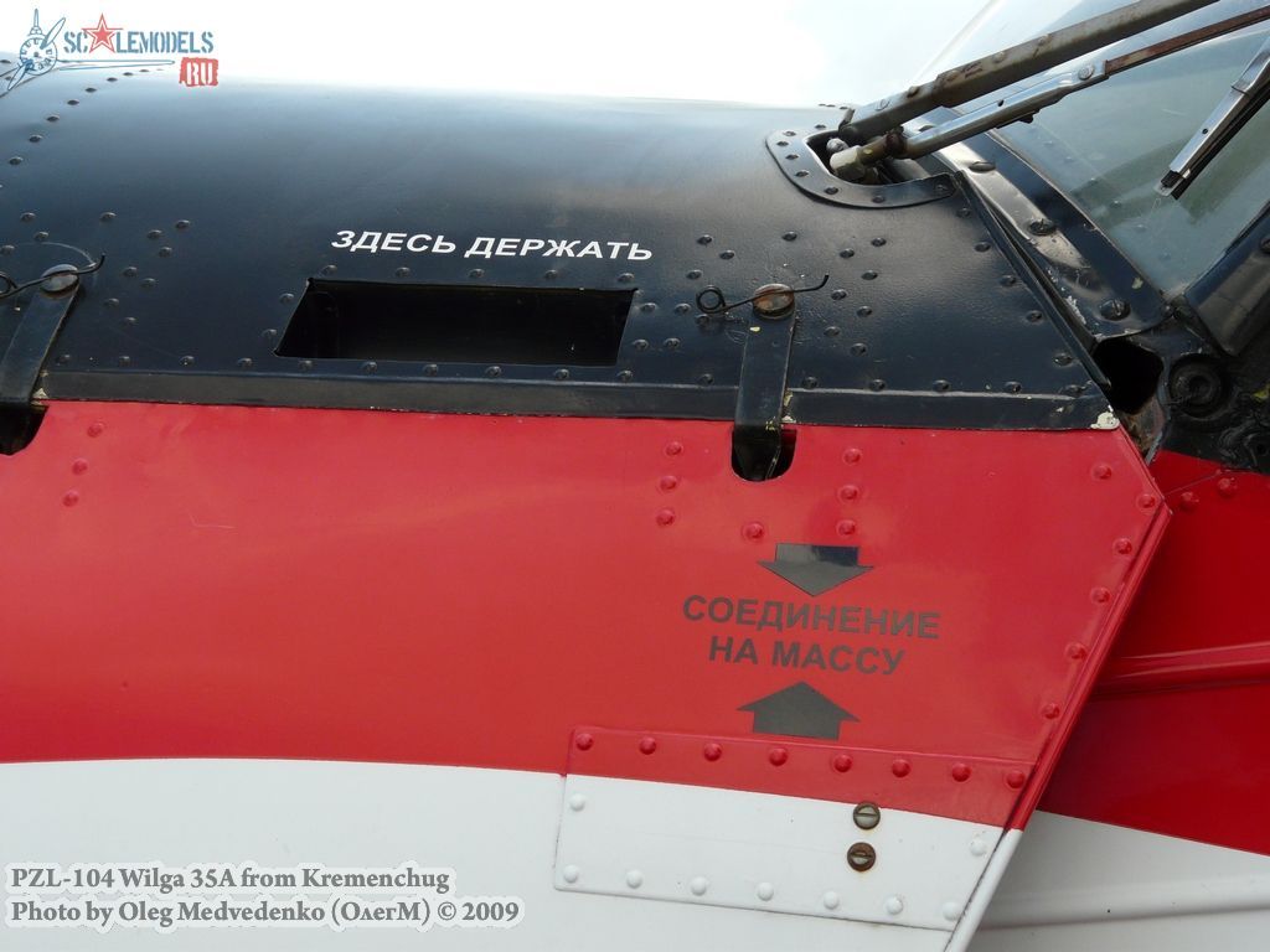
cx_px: 635
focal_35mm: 62
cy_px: 476
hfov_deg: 31.2
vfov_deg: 23.7
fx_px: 2275
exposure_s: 1/250
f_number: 4.5
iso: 100
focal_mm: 10.2
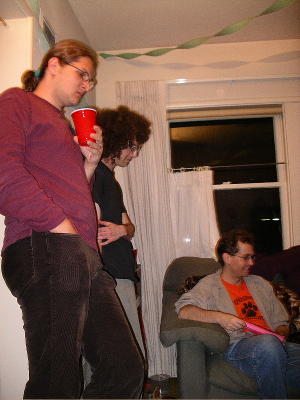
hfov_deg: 38.7
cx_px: 150
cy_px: 200
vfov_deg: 50.1
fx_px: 428
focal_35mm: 37
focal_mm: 7.8
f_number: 2.8
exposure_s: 1/40
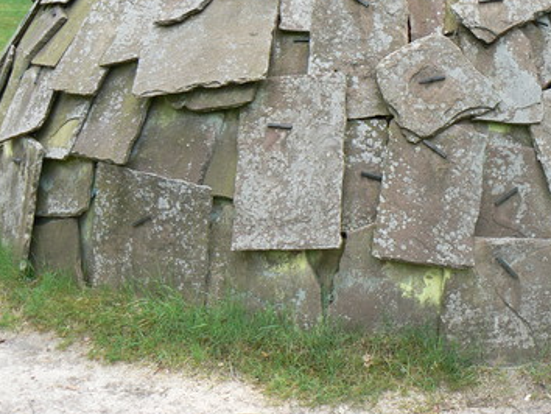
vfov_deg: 23.7
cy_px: 90
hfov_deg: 31.0
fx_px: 972
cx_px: 430
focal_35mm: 61
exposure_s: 1/100
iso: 80
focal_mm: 6
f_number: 4.5
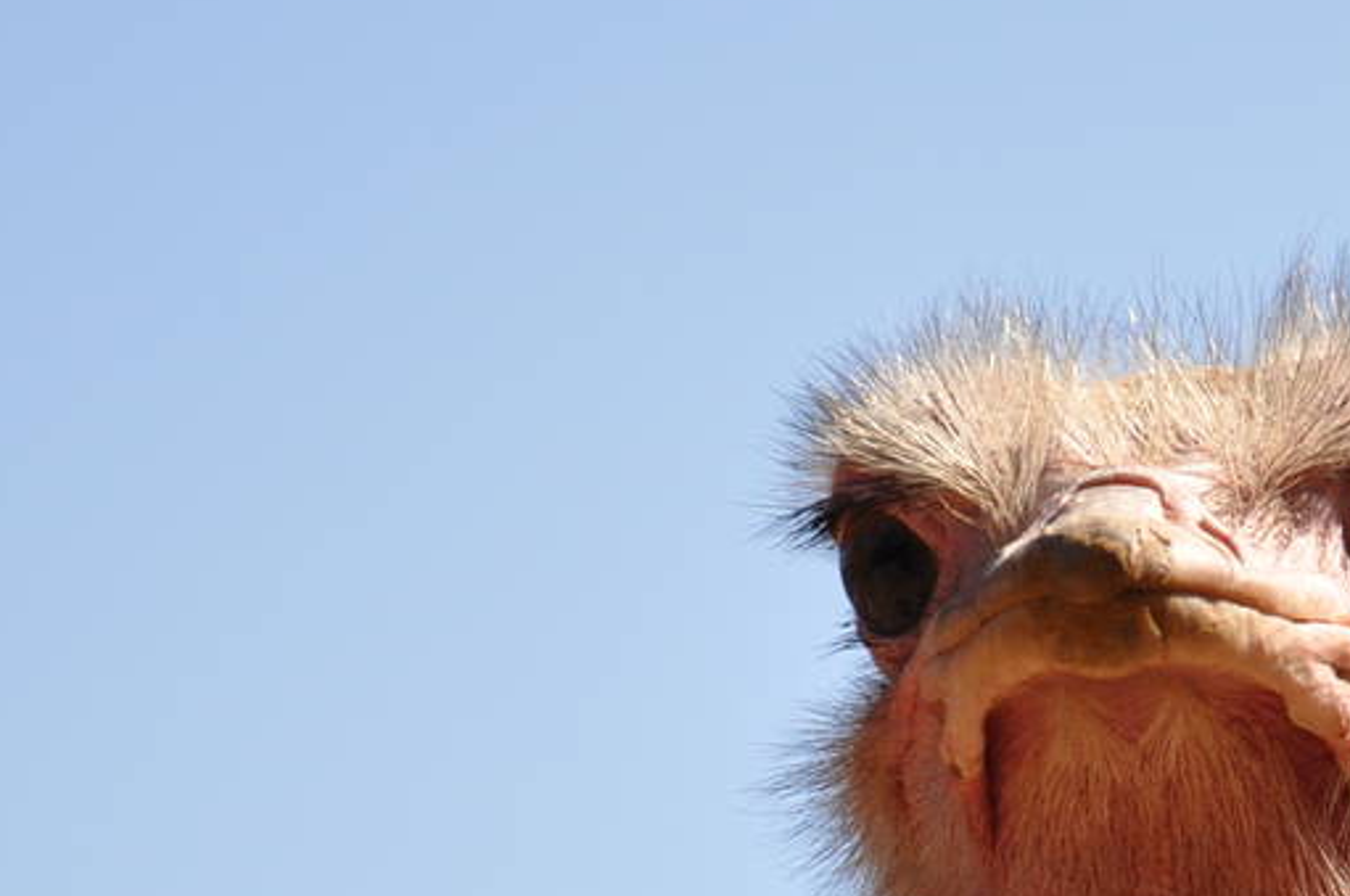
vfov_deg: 2.8
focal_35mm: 494
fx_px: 18479
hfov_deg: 4.2
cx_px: 1213
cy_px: 876
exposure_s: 1/800
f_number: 7.1
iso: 200
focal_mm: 105
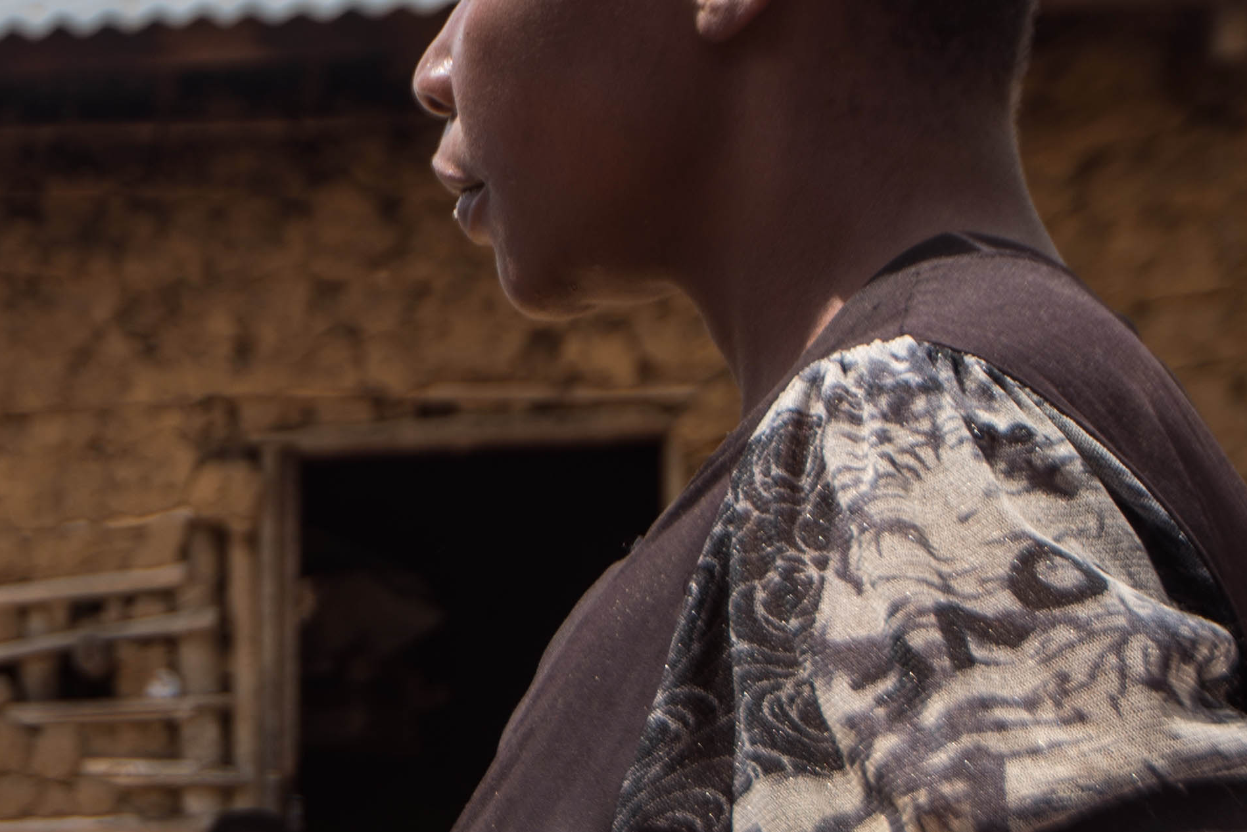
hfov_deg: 18.0
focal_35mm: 111
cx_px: 30
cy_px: 573
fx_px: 3846
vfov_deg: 12.3
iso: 64
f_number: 4.8
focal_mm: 35
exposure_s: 1/250
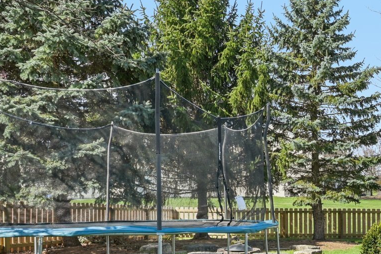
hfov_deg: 39.8
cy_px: 190
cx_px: 383
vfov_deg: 30.7
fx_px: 455
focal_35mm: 43
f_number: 8
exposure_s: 1/160
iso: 100
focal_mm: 16
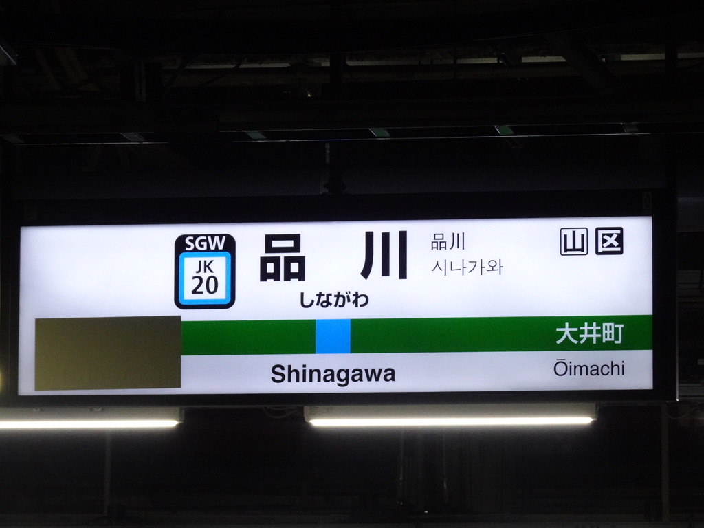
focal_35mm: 212
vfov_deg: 7.0
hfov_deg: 9.3
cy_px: 264
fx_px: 4312
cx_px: 352
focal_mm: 34.21
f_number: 6.3
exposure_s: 1/60
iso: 800
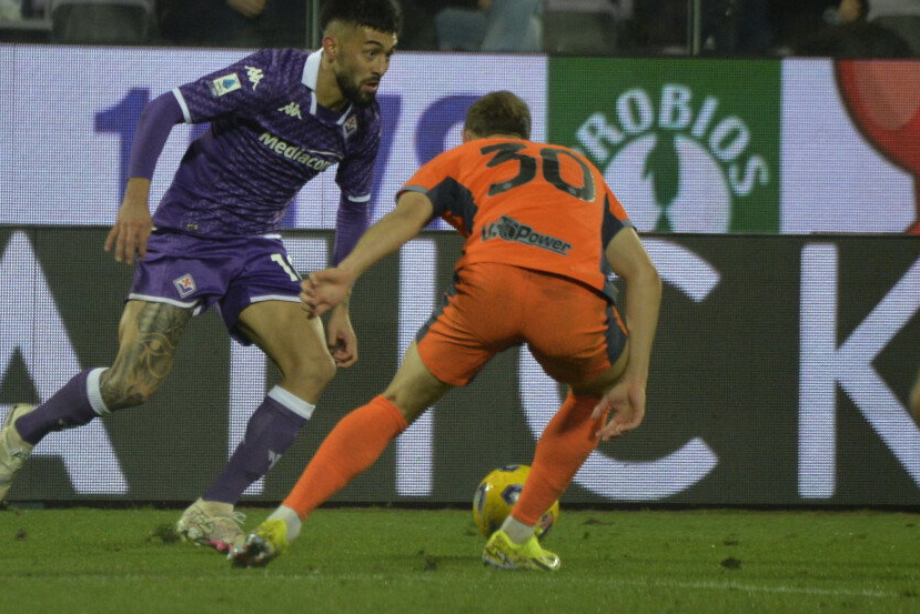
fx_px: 11092
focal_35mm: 434
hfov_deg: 4.7
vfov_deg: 3.2
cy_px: 282
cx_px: 426
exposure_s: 1/1000
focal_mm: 400
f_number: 5.6
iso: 2500
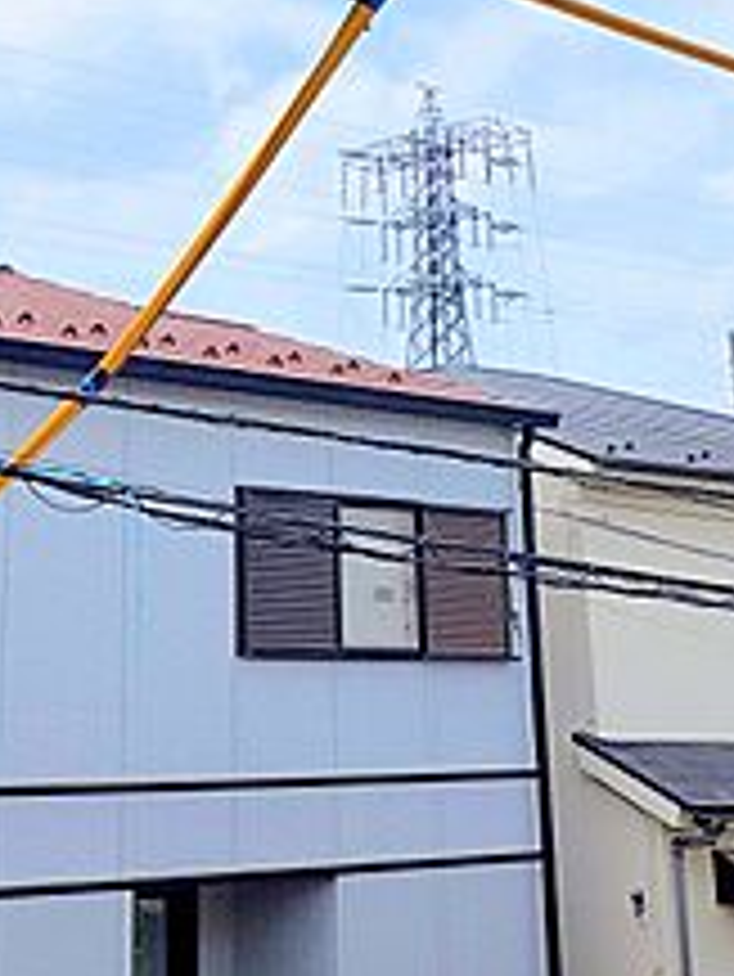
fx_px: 1130
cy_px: 236
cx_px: -212
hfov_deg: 29.3
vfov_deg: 45.1
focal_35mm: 40
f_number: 2.2
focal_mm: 2.22
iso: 50
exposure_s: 1/4926
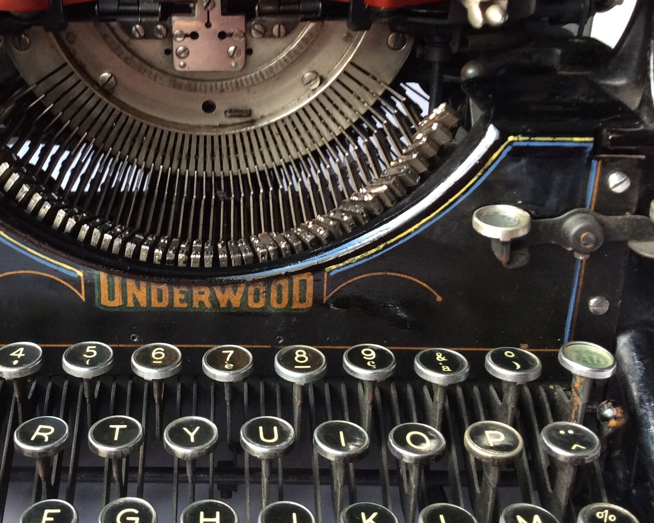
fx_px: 890
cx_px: 197
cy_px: 182
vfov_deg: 32.5
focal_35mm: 46
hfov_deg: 39.6
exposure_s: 1/25
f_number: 2.4
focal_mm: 3.3
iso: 64
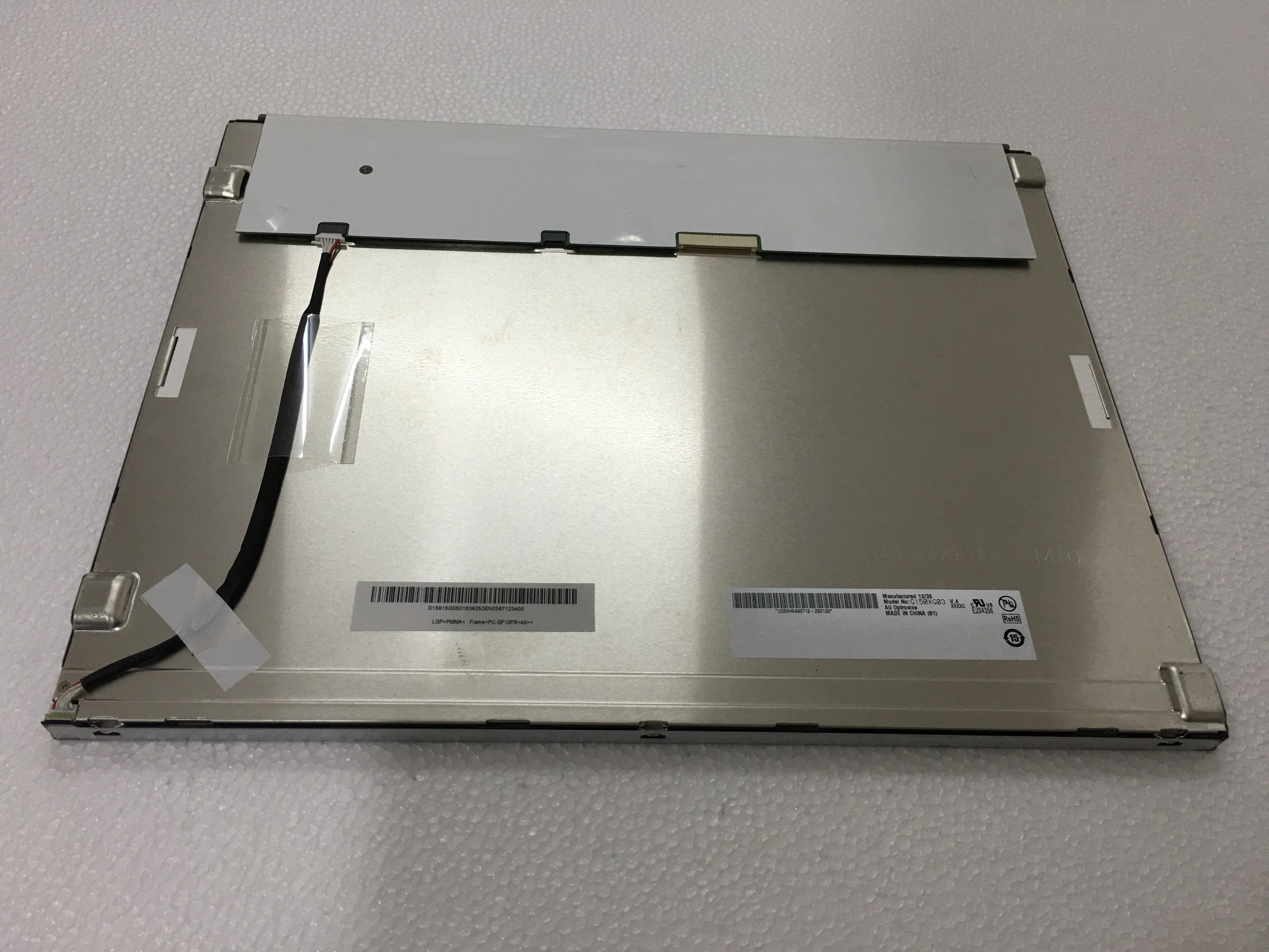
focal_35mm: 29
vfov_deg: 48.2
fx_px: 1063
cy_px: 476
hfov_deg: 61.7
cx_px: 634
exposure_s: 1/33
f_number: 2.2
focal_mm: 4.15
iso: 32
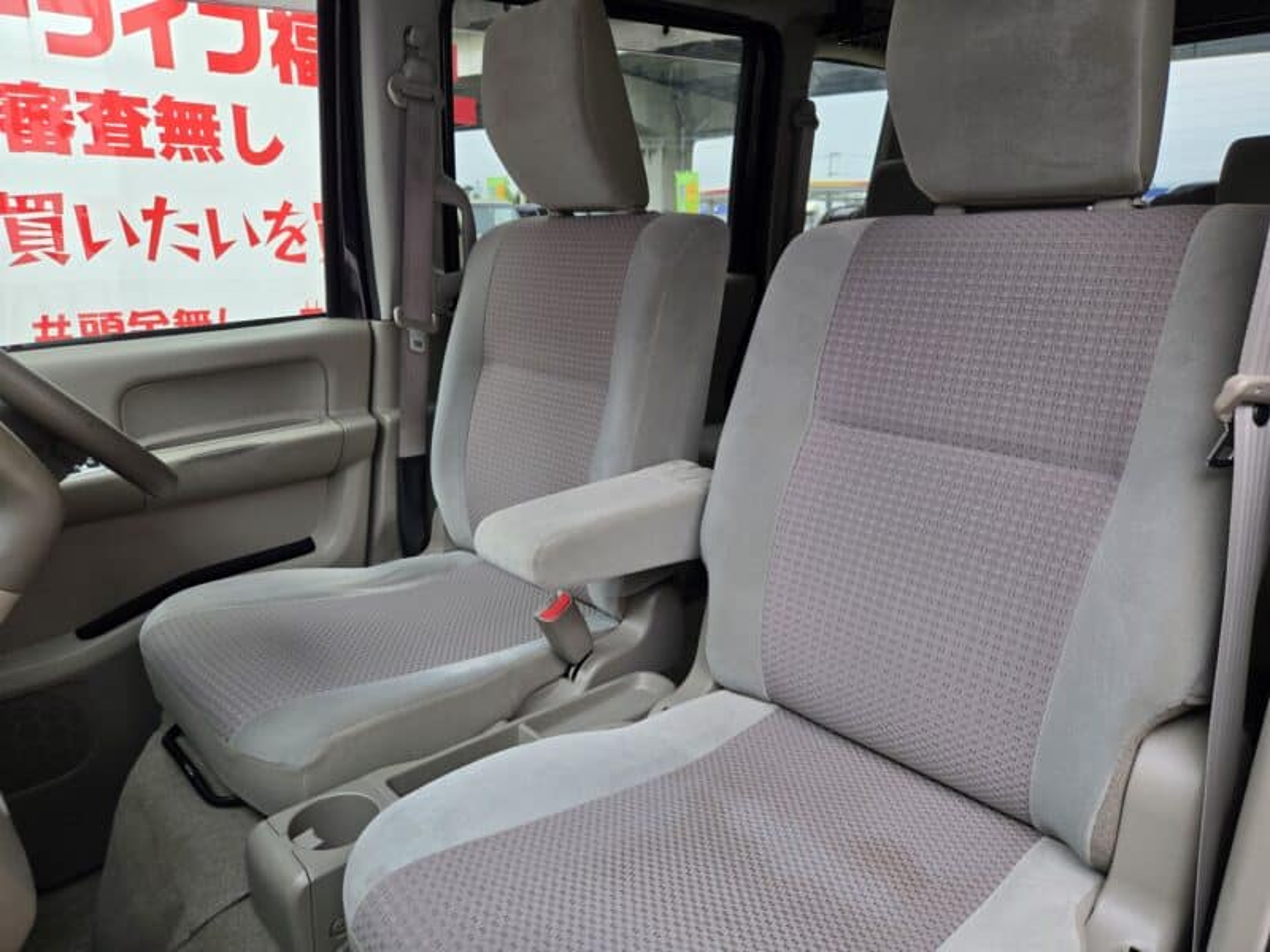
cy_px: 476
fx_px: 844
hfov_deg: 73.9
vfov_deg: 58.9
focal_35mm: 23
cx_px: 635
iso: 100
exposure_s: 1/180
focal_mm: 5.4
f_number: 1.8
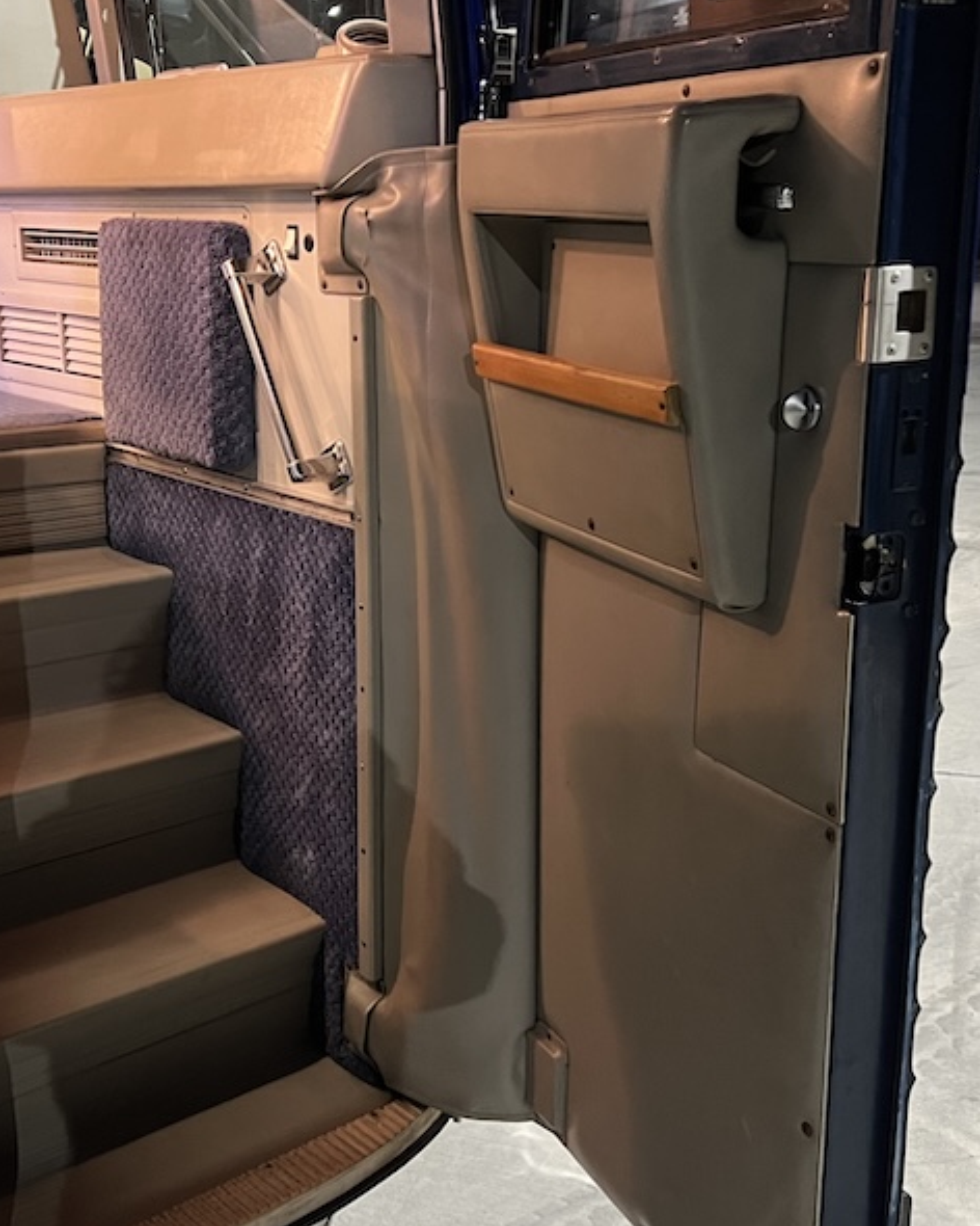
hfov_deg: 34.8
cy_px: 596
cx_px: 392
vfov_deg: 42.9
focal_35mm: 43
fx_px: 1559
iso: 500
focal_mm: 5.7
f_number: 1.5
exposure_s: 1/30
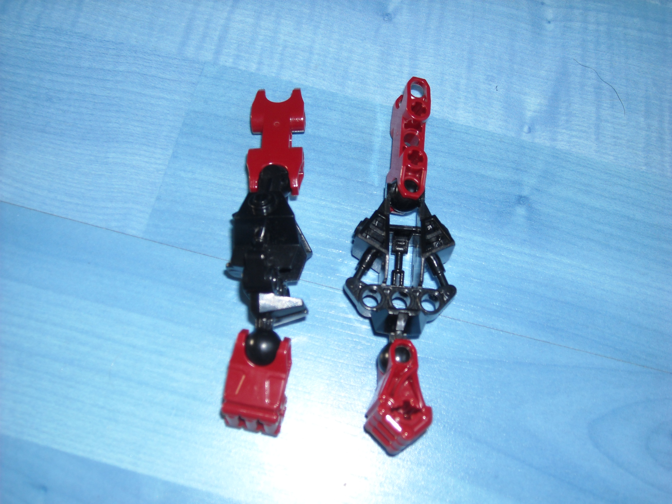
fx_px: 854
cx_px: 336
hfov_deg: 42.9
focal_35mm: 44
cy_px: 252
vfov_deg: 32.9
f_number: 3.1
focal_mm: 7.1
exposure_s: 1/60
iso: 64
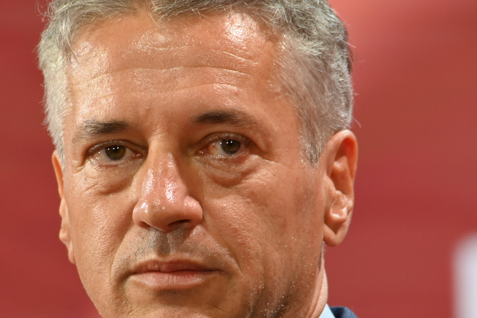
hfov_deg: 1.4
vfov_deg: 0.9
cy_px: 181
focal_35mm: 1448
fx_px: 19172
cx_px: 172
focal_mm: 600
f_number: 8
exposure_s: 1/160
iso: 1000
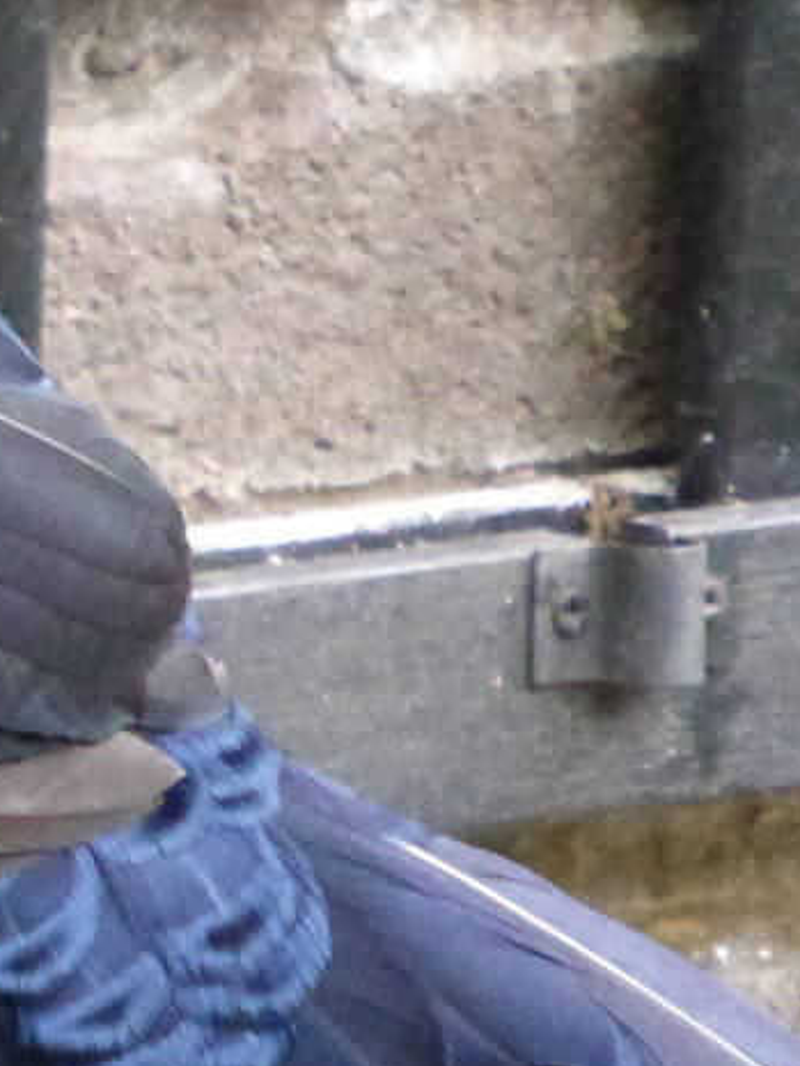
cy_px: 603
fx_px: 25010
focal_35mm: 812
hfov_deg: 1.8
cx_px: -474
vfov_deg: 2.4
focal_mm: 38.2
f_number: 5.6
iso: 1600
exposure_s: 1/125
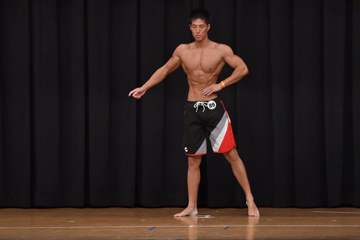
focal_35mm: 240
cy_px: 120
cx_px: 180
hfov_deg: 8.6
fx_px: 2399
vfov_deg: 5.7
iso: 6400
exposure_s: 1/400
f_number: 5.6
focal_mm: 160
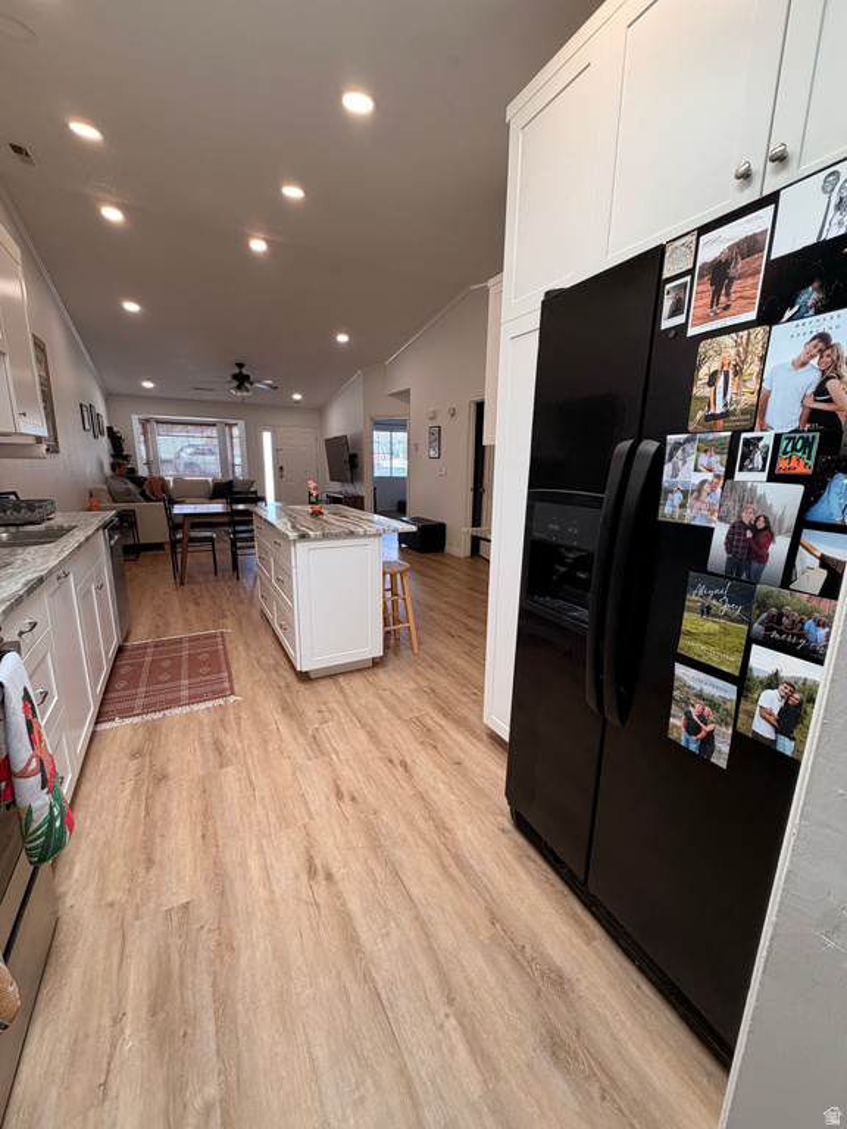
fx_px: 457
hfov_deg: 85.7
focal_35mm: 14
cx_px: 424
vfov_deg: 102.1
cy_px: 564
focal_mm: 2.22
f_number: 2.2
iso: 160
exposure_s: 1/120
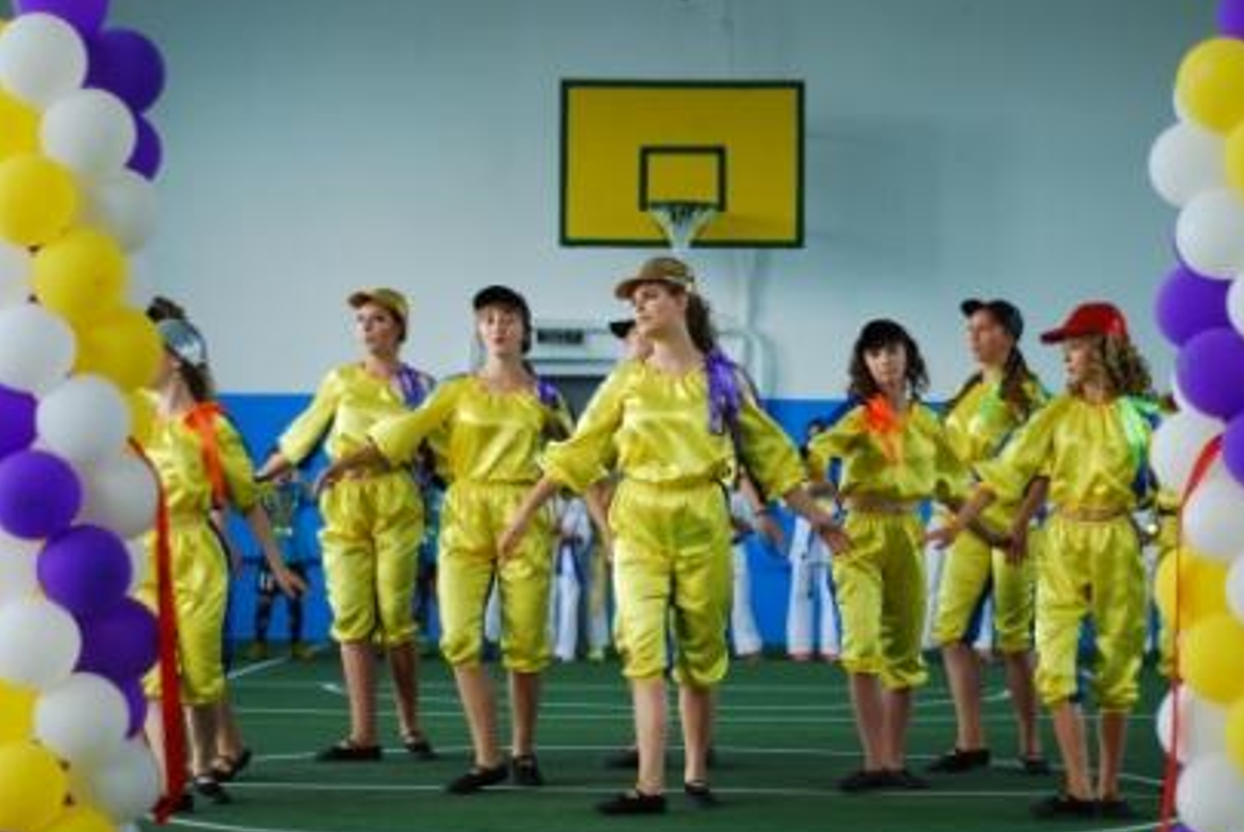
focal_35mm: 83
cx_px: 685
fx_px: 2871
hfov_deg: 24.4
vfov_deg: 16.5
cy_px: 402
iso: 100
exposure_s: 1/125
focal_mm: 50
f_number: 1.8
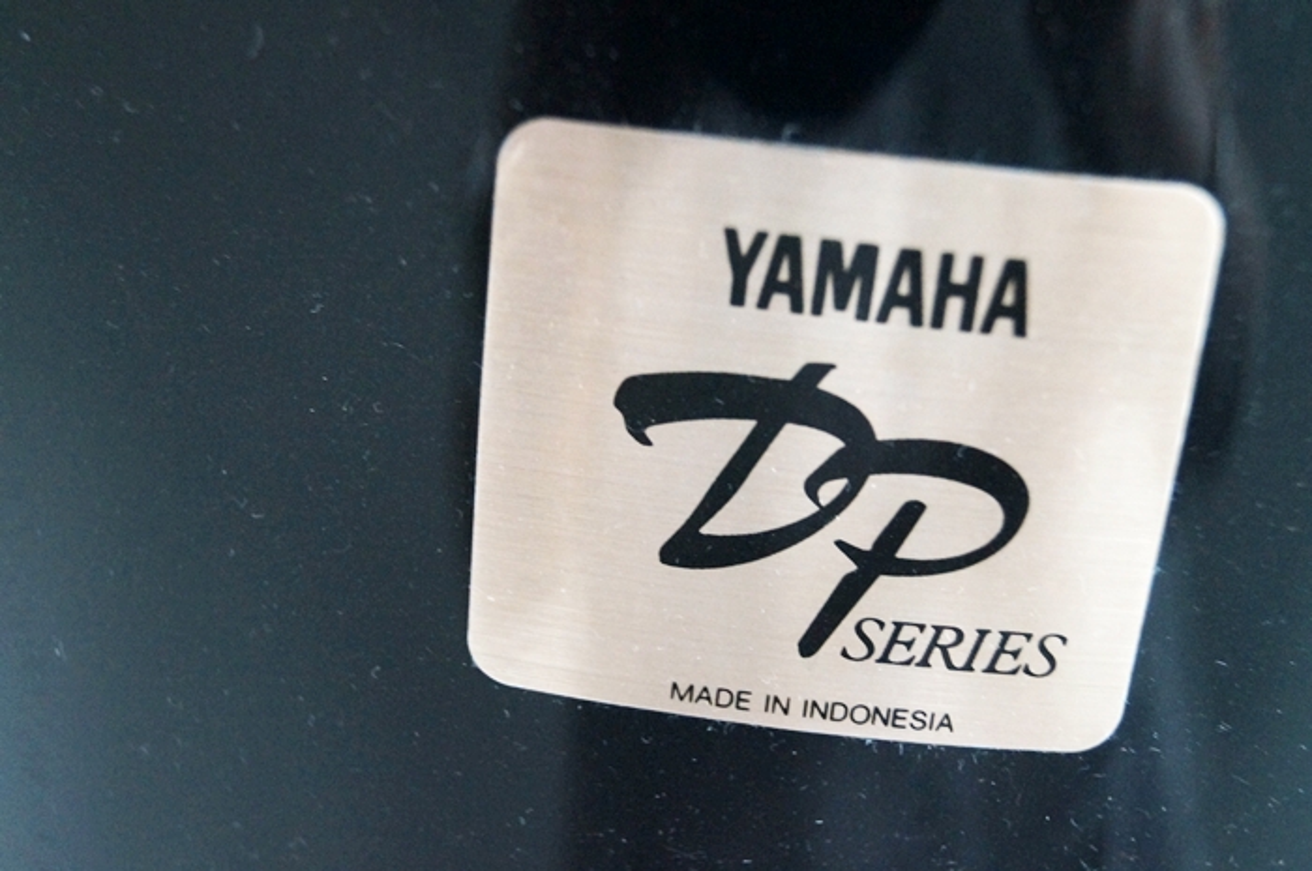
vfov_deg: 25.7
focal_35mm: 52
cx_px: 656
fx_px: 1911
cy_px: 436
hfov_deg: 37.9
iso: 3200
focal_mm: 35
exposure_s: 1/125
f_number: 5
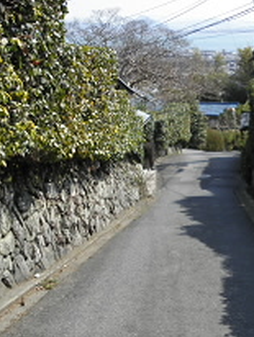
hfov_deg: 23.3
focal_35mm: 62
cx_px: 206
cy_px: 164
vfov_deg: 31.2
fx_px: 605
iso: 64
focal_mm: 5.8
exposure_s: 1/80
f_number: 8.8
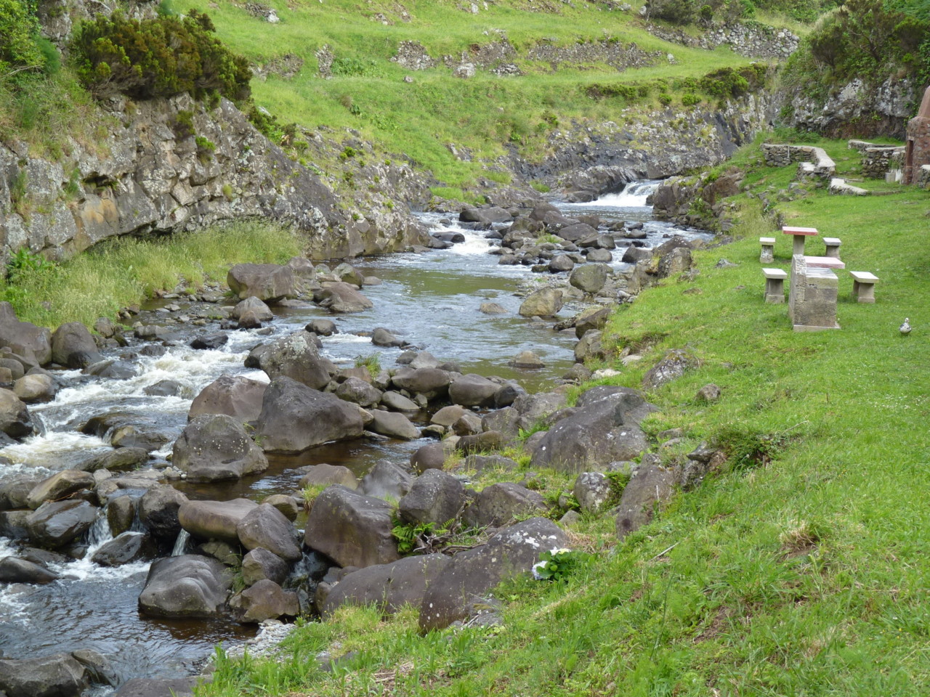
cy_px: 348
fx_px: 1746
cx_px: 465
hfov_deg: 29.8
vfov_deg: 22.6
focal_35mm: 65
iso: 80
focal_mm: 11.5
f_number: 3.4
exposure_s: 1/100
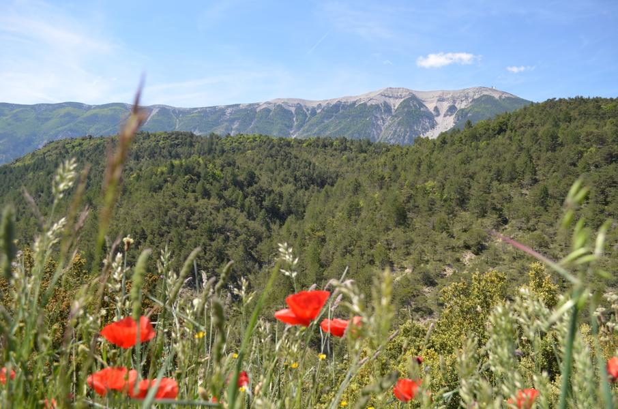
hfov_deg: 67.5
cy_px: 204
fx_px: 463
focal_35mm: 27
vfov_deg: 47.7
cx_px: 309
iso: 400
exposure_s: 1/1250
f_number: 5
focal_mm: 18
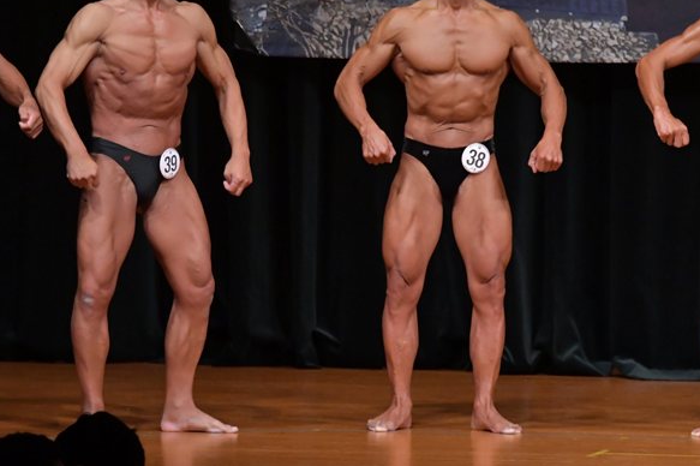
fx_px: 7365
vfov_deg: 3.6
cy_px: 185
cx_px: 350
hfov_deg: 5.4
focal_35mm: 379
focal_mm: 190
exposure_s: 1/400
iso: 5000
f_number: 5.6
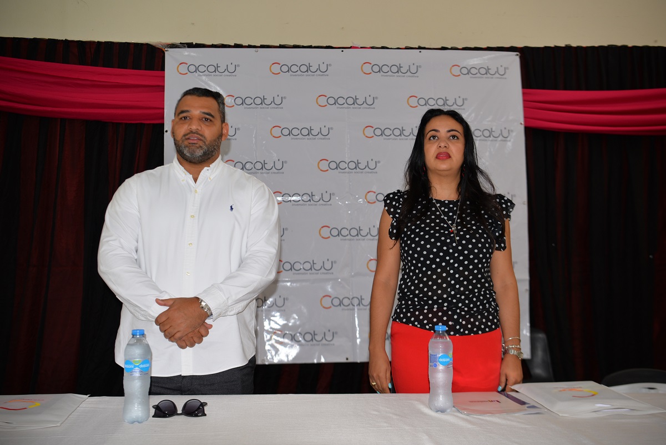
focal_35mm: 42
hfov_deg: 46.4
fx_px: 777
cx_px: 333
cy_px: 222
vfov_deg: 31.9
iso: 400
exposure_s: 1/60
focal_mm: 42
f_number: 4
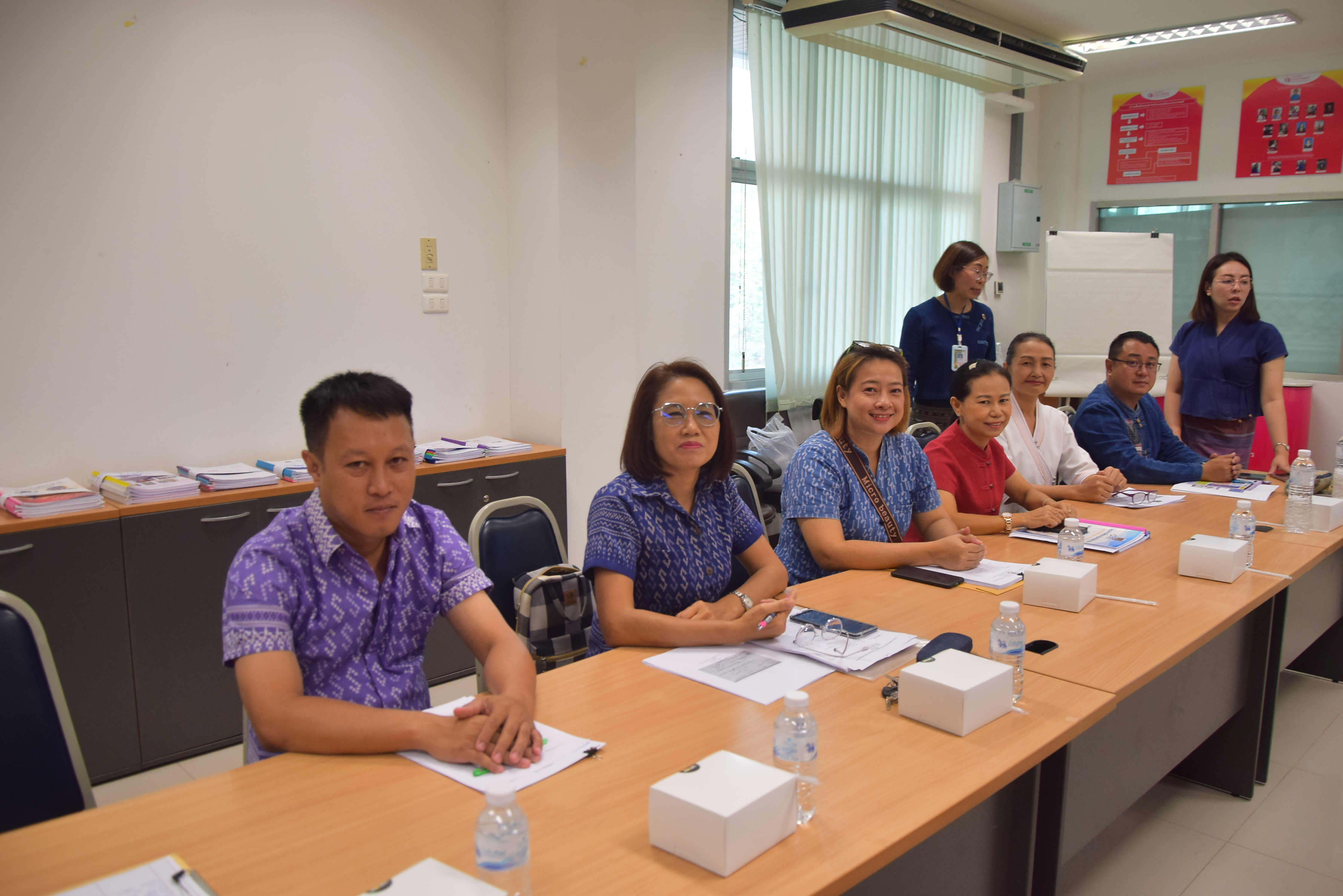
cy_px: 448
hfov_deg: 67.4
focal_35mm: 27
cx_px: 672
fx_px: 1007
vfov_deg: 48.0
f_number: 3.5
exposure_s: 1/125
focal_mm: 18
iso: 640
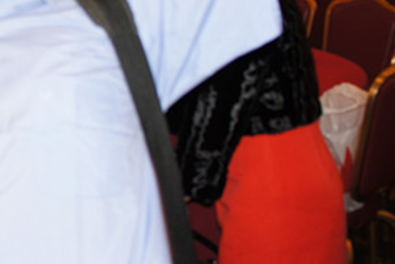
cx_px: 31
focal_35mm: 80
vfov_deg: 16.8
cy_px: 14
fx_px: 878
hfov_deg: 24.5
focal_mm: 20
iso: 200
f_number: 4
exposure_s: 1/15
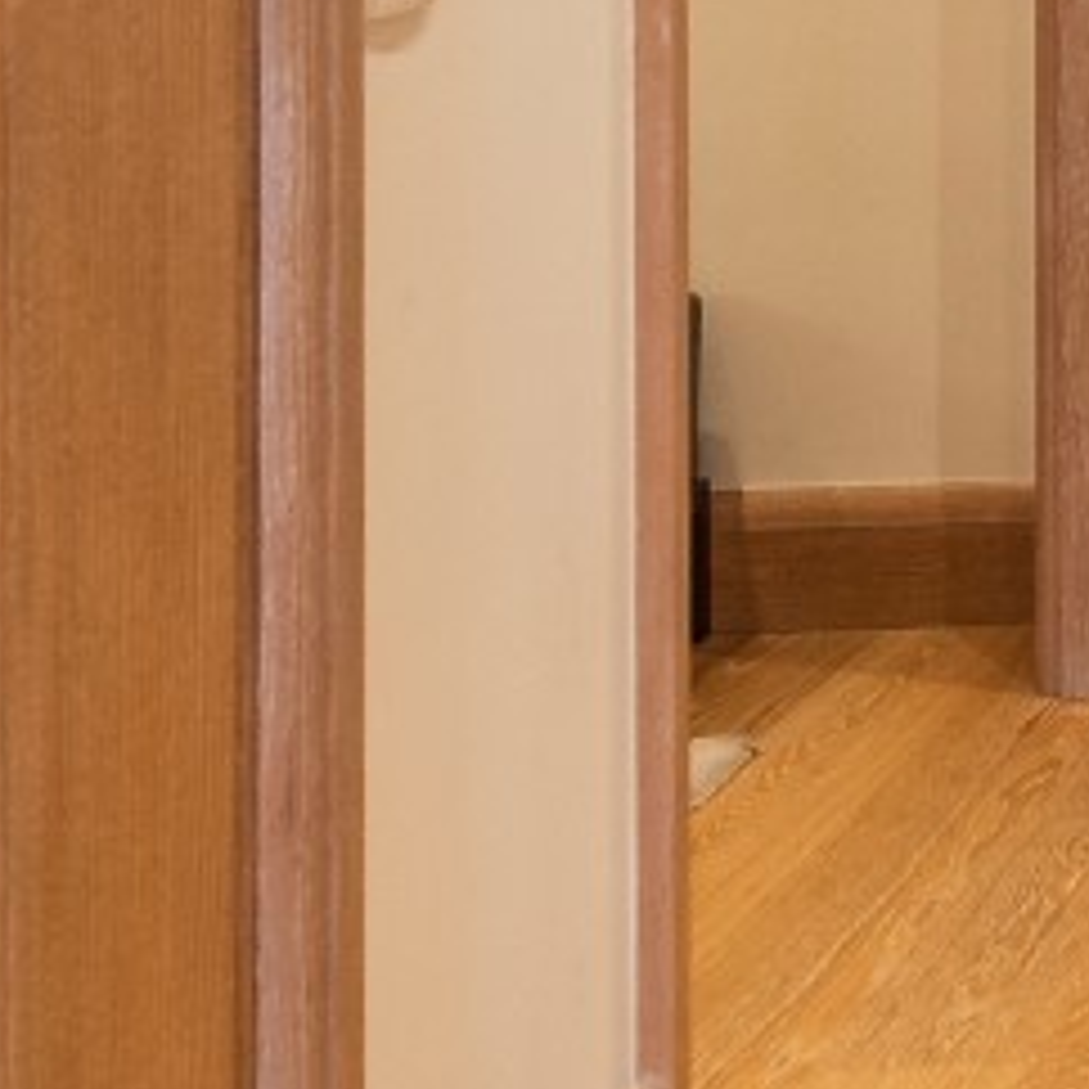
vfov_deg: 15.9
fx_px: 3666
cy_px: -405
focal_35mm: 103
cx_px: 1631
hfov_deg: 15.6
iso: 100
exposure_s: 1/6
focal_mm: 14
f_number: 5.6
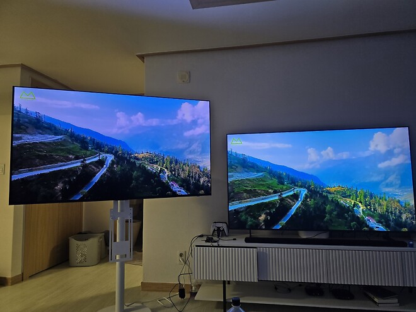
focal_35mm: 23
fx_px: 276
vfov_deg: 58.9
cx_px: 208
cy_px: 156
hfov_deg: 73.9
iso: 200
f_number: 1.7
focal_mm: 6.3
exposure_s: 1/120
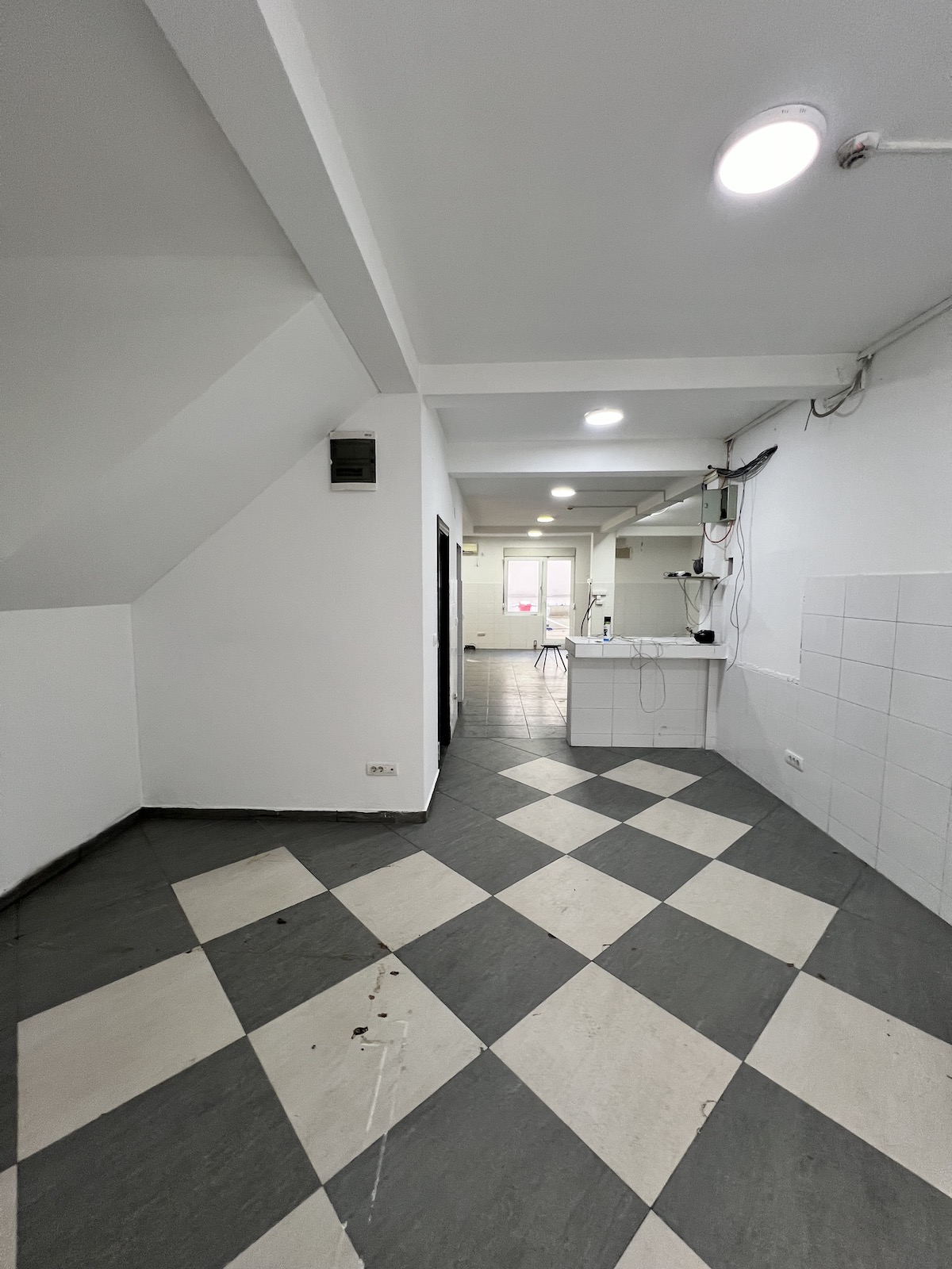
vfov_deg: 106.2
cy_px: 634
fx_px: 477
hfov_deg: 89.9
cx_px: 476
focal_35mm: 13
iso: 200
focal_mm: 1.57
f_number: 1.8
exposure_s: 1/99
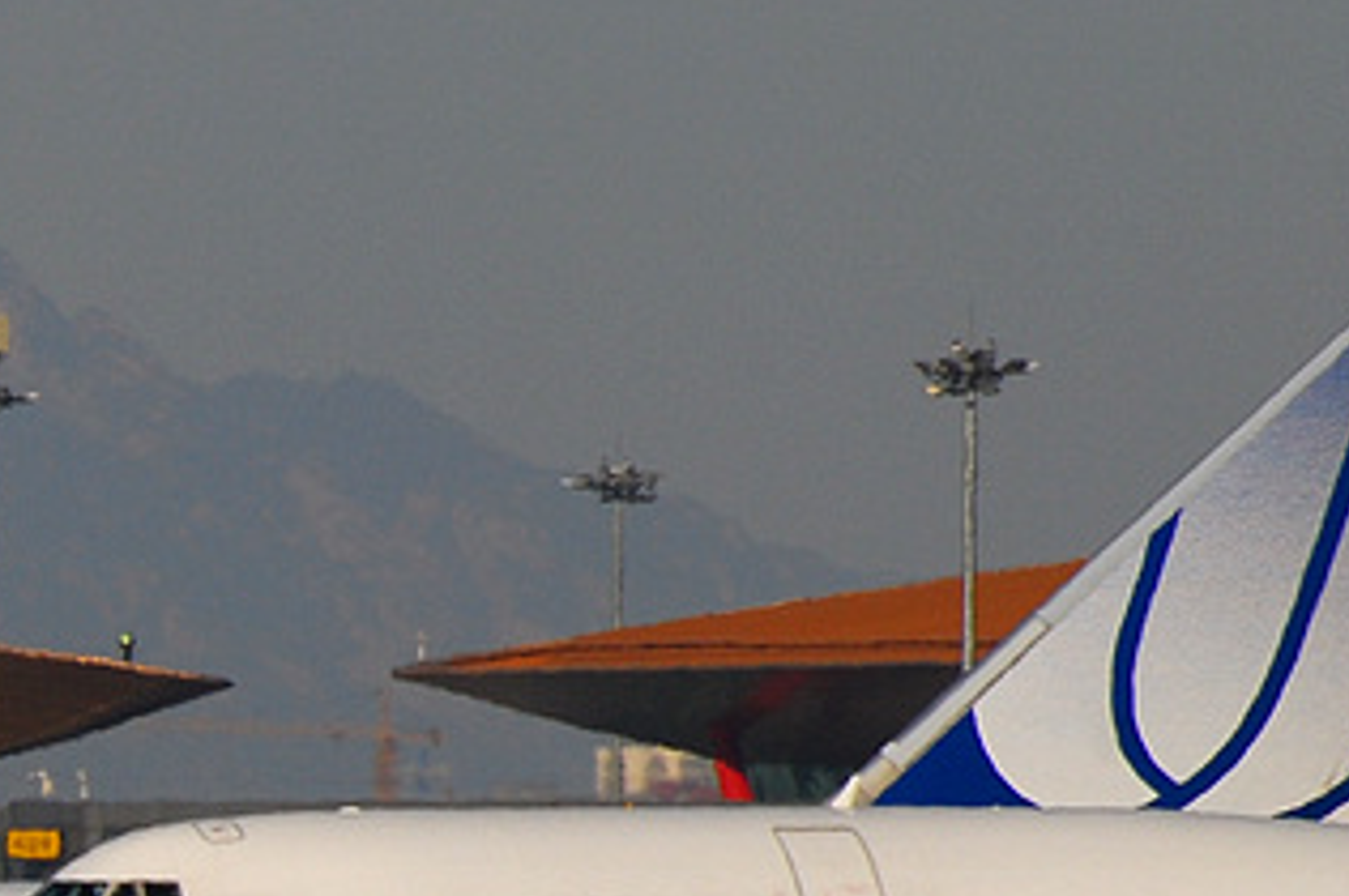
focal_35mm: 1425
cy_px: 994
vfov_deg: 1.0
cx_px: -692
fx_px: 53342
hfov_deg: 1.4
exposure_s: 1/1000
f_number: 11
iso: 200
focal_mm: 300
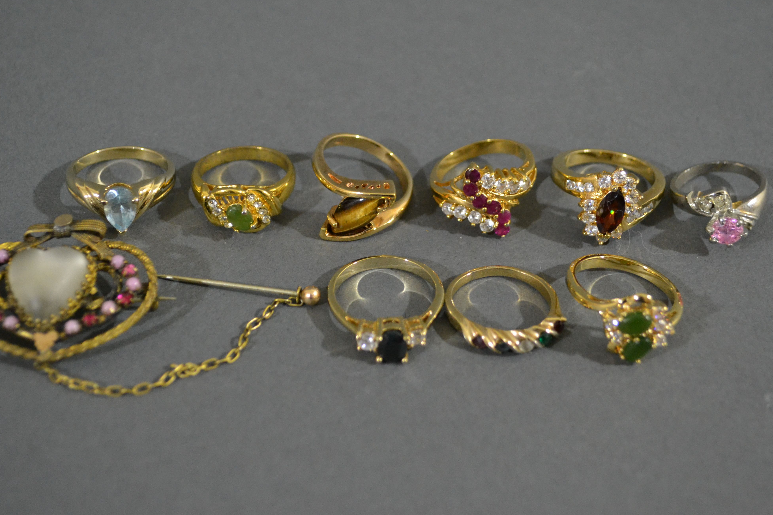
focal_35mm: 60
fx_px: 1288
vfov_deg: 22.6
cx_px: 376
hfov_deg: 33.4
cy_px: 225
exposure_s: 1/15
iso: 1800
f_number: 5
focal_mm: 34
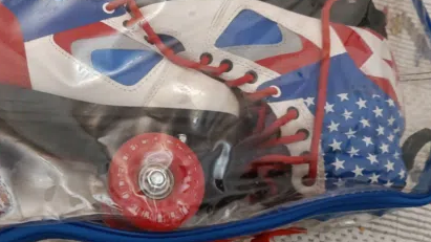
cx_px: 118
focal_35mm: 39
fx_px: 446
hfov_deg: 49.9
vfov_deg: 30.0
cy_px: 68
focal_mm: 6.14
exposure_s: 1/25
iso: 2000
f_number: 1.6
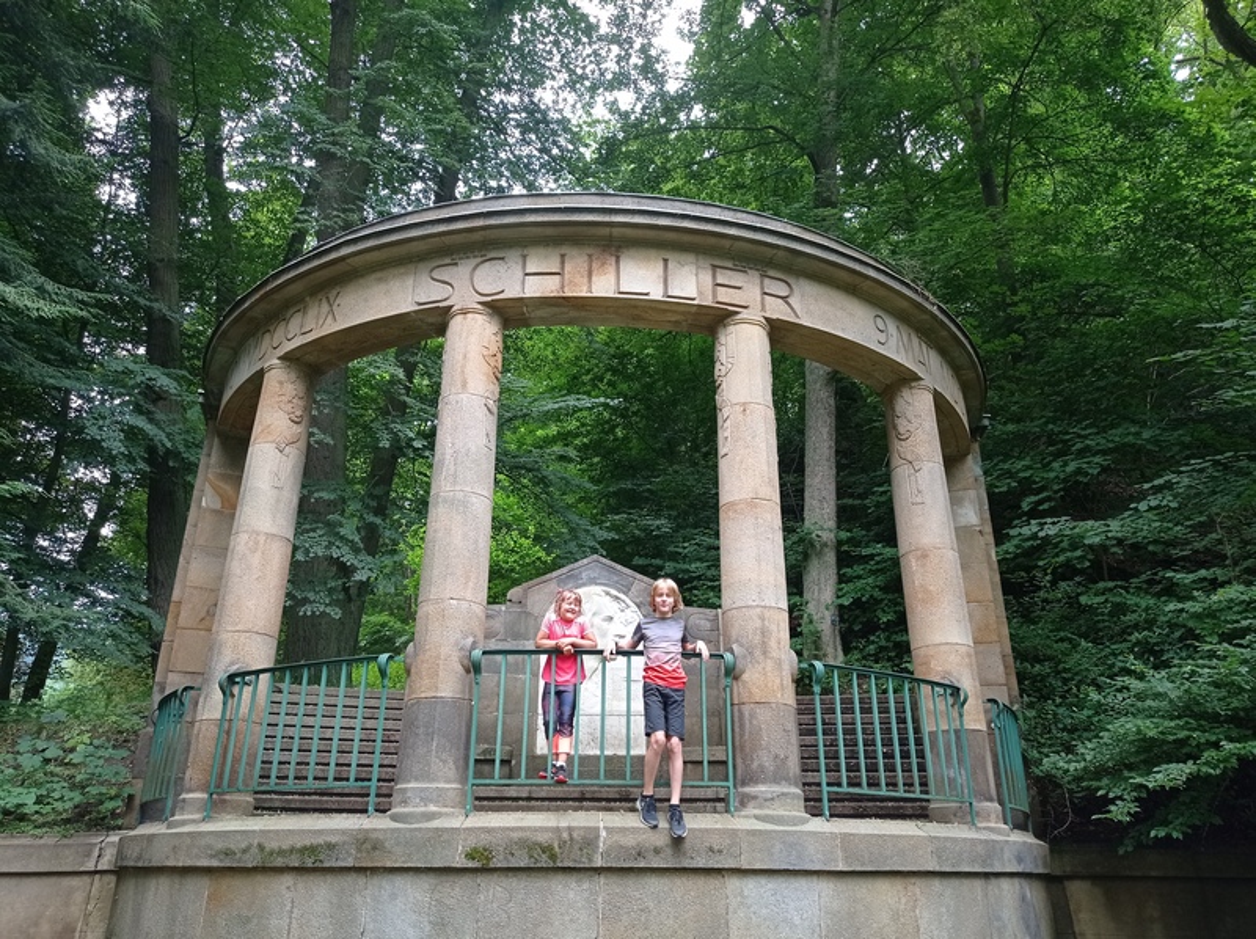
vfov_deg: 49.7
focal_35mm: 28
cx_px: 628
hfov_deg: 63.5
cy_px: 470
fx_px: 1015
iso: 101
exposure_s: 1/215
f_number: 1.79
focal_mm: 4.74
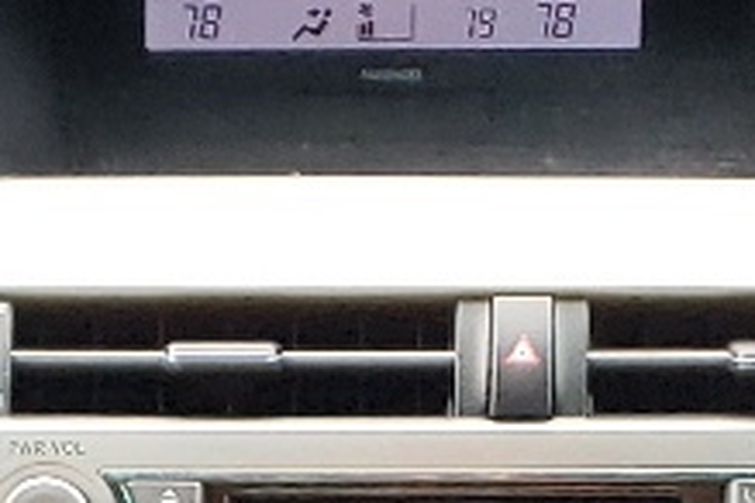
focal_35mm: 198
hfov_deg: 10.3
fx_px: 4152
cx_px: 103
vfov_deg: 6.3
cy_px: 1568
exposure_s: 1/120
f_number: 1.5
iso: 94
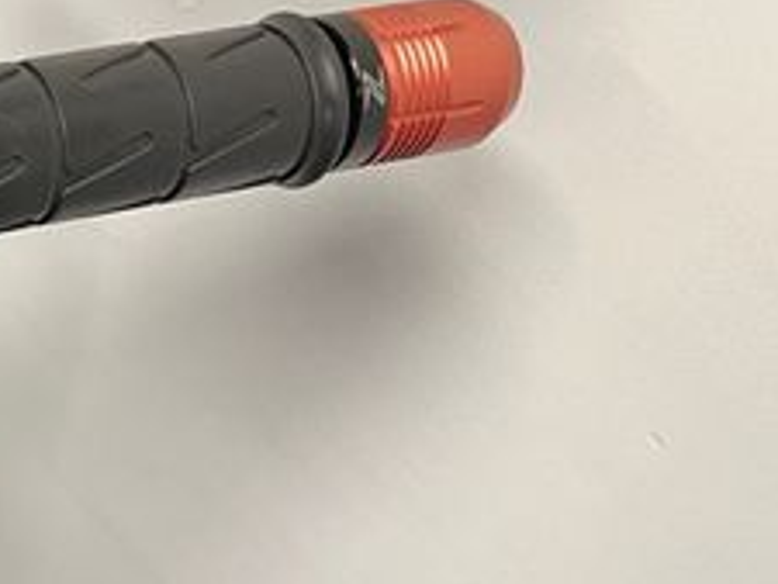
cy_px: 377
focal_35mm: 74
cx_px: -322
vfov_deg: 19.9
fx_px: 1664
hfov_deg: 22.5
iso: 100
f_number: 1.6
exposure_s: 1/50
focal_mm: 5.1
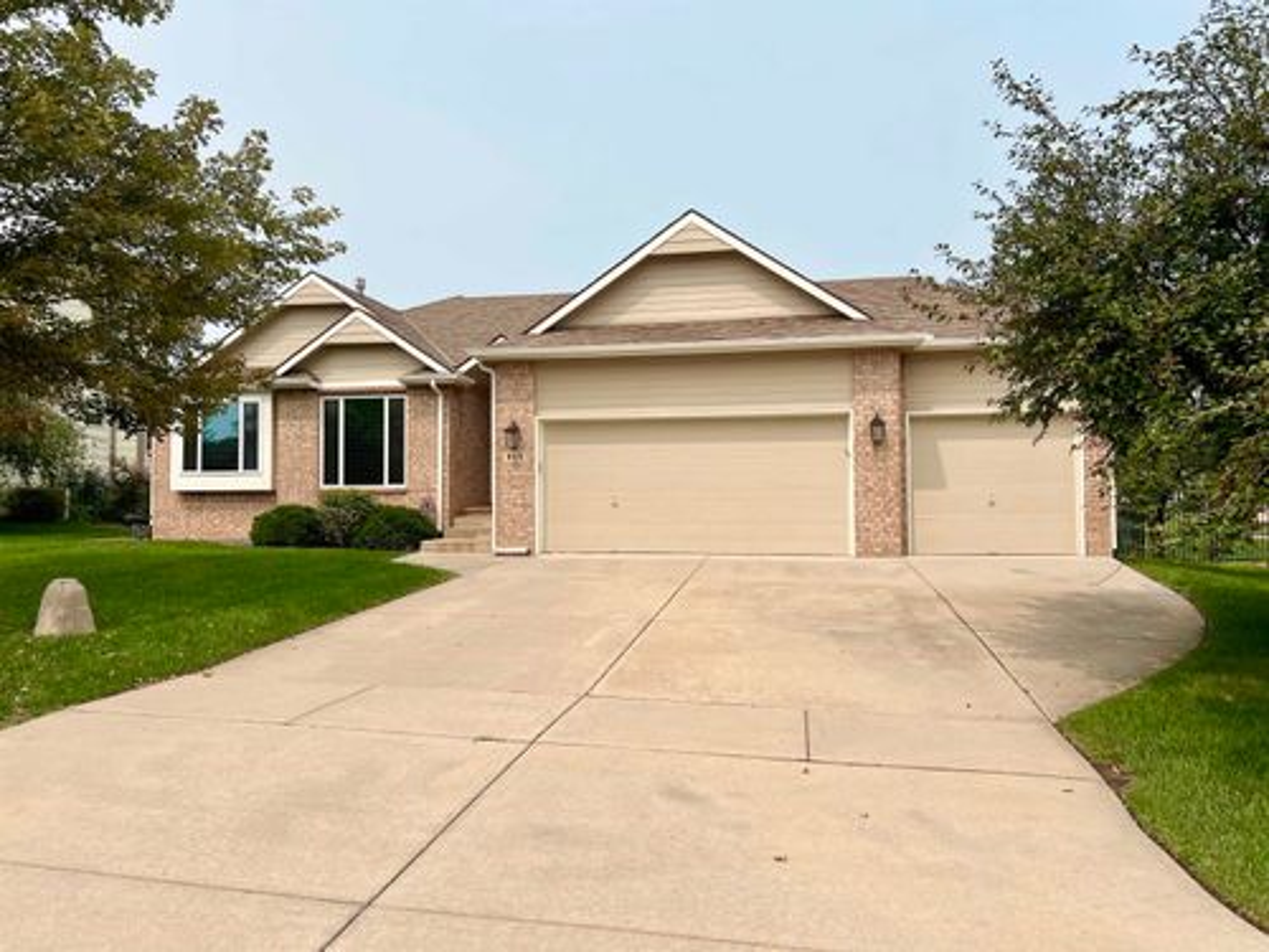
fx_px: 953
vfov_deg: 53.1
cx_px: 634
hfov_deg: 67.3
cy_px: 476
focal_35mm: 26
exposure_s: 1/5882
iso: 50
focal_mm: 5.7
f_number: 1.5
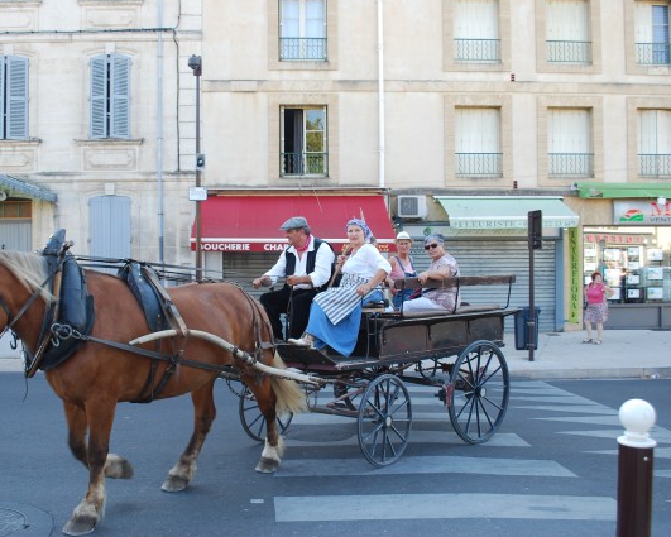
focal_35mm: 34
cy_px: 267
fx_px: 675
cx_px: 279
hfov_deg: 52.6
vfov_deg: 43.4
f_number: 5
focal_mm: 20
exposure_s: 1/100
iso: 200
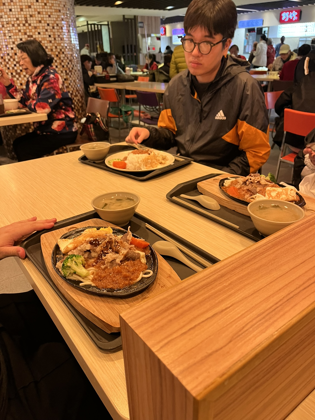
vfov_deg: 67.3
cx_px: 158
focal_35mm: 26
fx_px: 315
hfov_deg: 53.1
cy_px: 210
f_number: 1.6
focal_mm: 5.1
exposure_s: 1/60
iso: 200
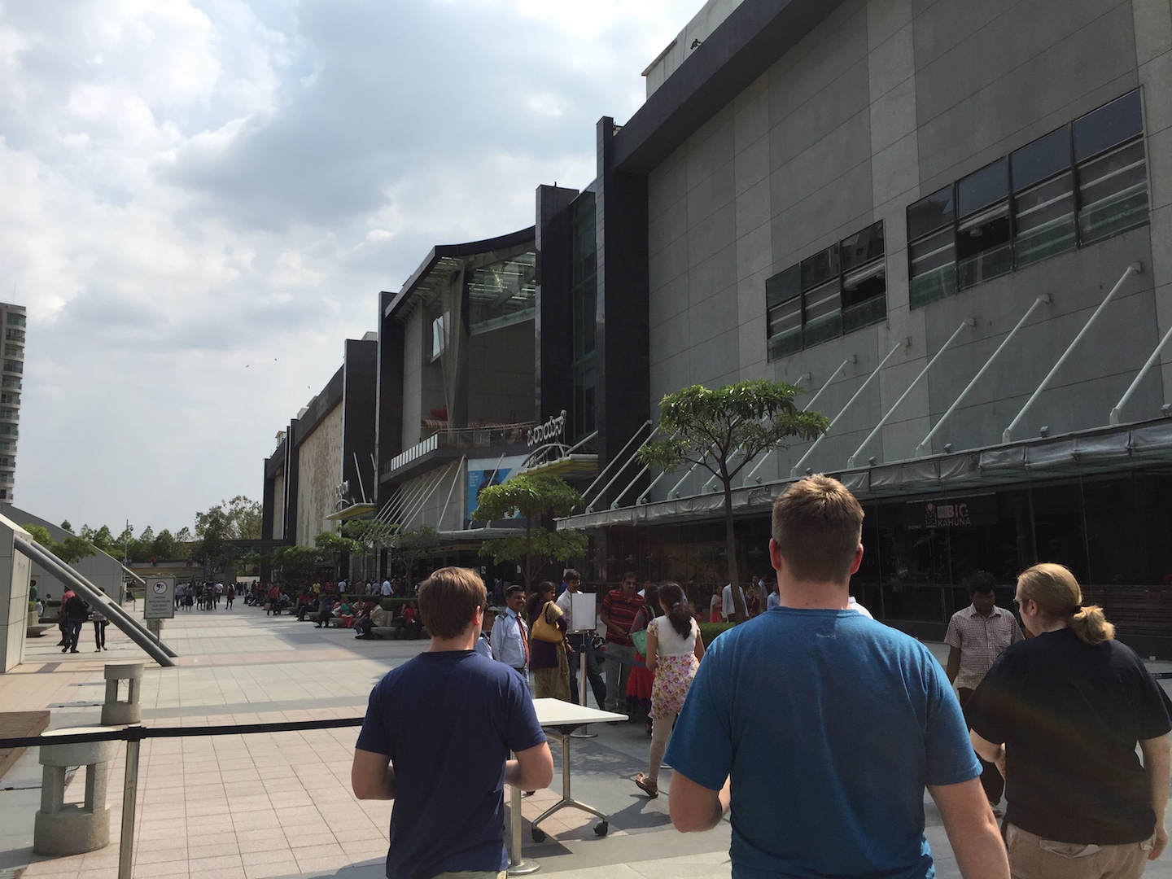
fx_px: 982
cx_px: 586
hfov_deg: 61.7
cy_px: 440
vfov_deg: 48.2
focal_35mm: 29
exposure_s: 1/3300
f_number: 2.2
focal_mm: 4.15
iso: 32
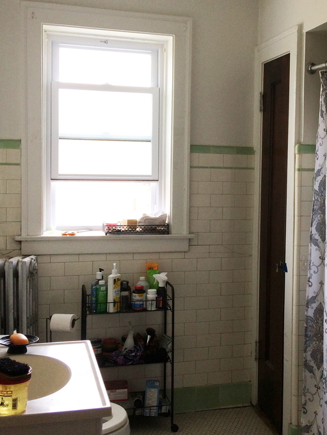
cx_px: 213
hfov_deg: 31.3
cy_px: 187
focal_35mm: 46
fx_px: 579
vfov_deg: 41.1
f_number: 2.2
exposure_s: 1/120
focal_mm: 4.15
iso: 64
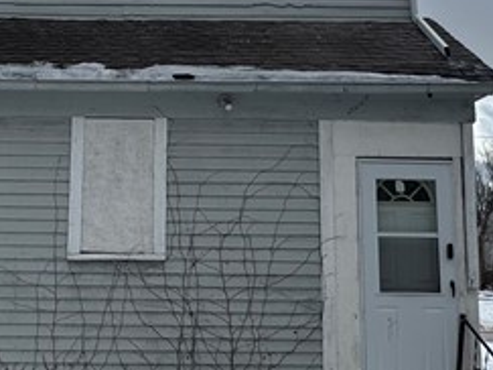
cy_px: 124
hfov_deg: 32.4
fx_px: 840
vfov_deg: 24.7
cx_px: 160
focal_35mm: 59
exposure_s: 1/2208
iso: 50
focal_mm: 2.22
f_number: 2.2
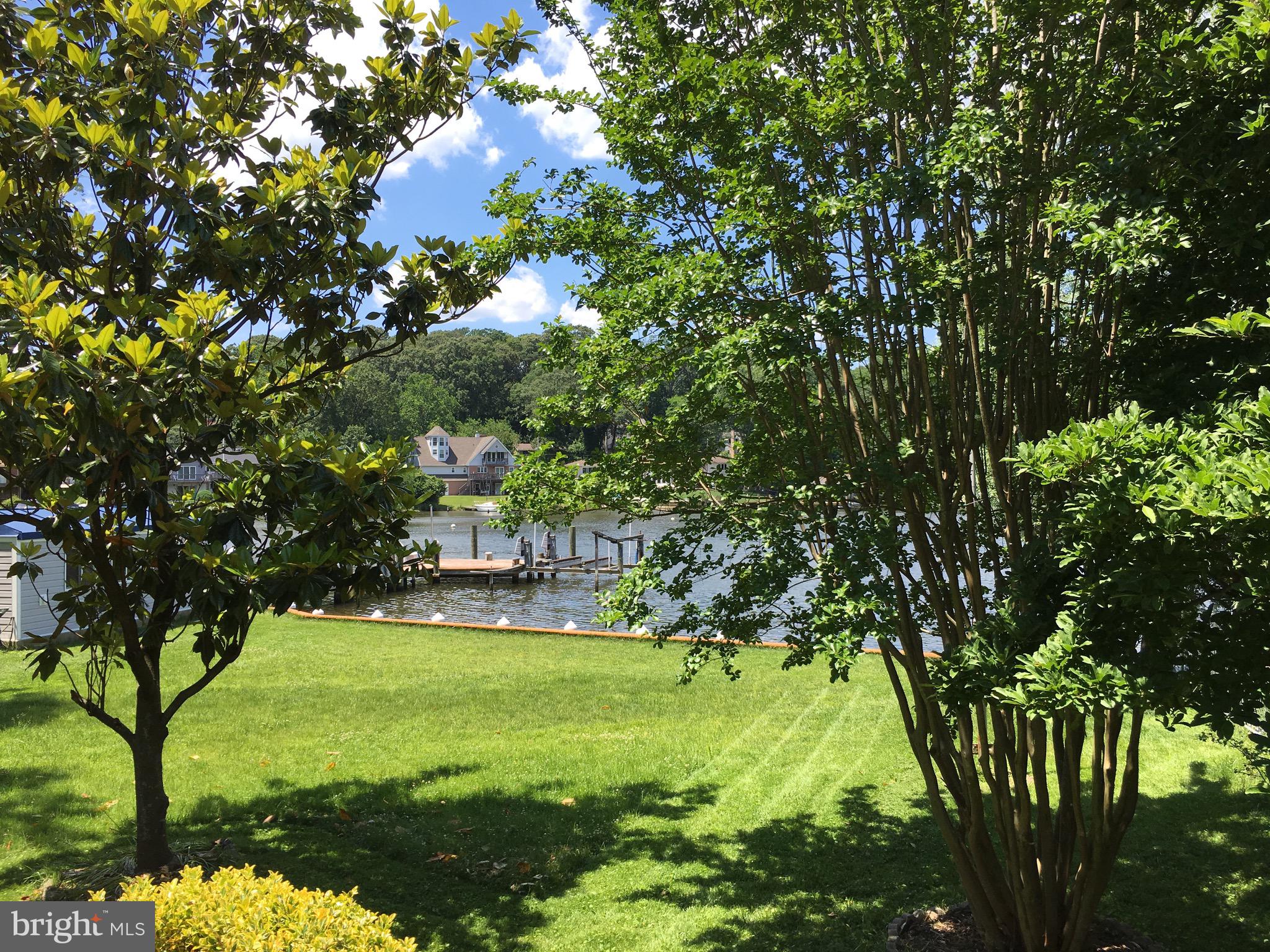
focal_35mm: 29
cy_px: 476
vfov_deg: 48.2
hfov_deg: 61.7
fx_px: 1064
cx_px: 635
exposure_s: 1/845
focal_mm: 4.15
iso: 25
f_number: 2.2
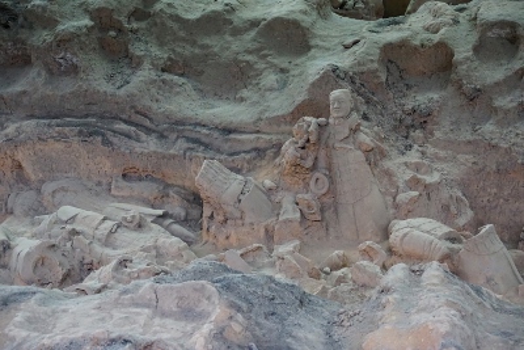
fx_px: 1310
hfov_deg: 22.6
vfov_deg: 15.2
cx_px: 262
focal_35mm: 90
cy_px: 175
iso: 3200
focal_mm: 60
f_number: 5.6
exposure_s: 1/80
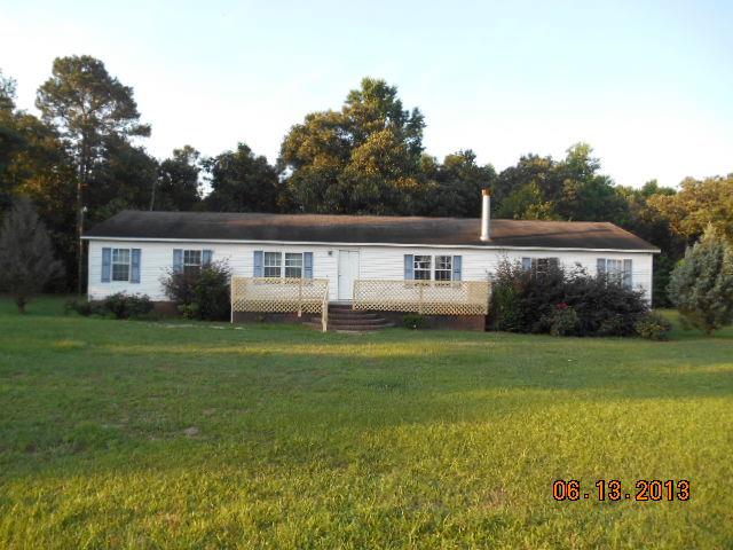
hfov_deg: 67.3
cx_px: 366
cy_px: 275
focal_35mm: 26
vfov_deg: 53.1
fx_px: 551
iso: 80
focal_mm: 4.7
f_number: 3.4
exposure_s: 1/125
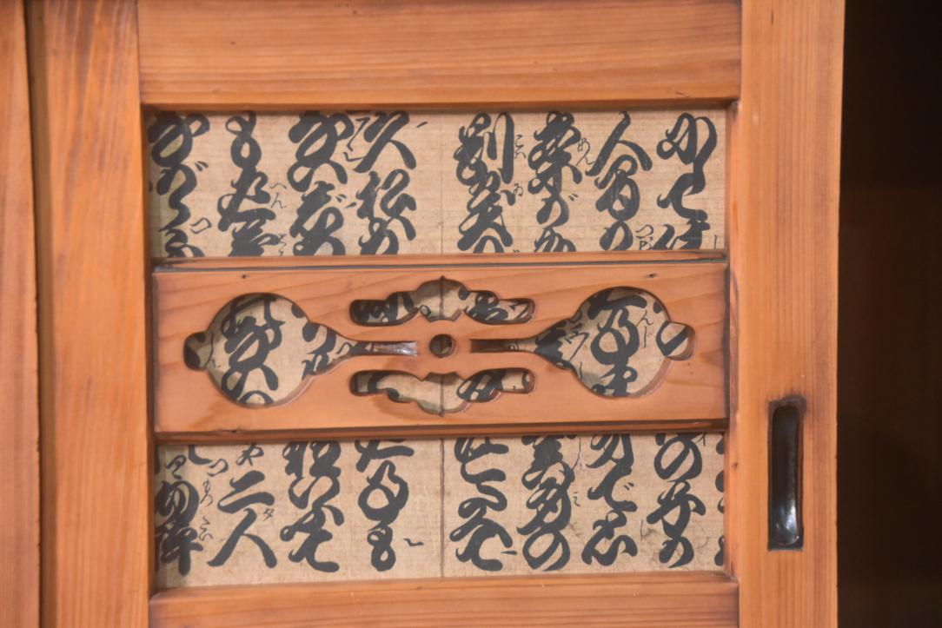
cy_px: 314
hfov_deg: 15.2
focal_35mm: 135
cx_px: 471
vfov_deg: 10.2
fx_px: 3533
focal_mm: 90
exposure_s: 1/60
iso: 4000
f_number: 5.6
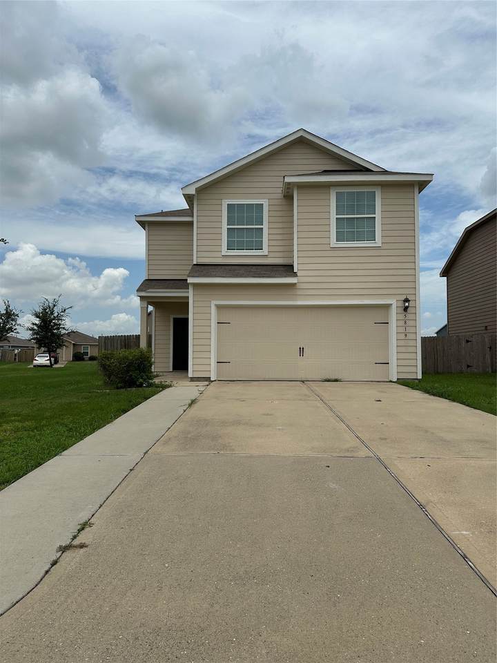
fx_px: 459
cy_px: 332
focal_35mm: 24
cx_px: 248
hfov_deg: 56.8
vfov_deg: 71.6
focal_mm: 6.86
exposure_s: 1/9709
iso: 80
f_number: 1.78
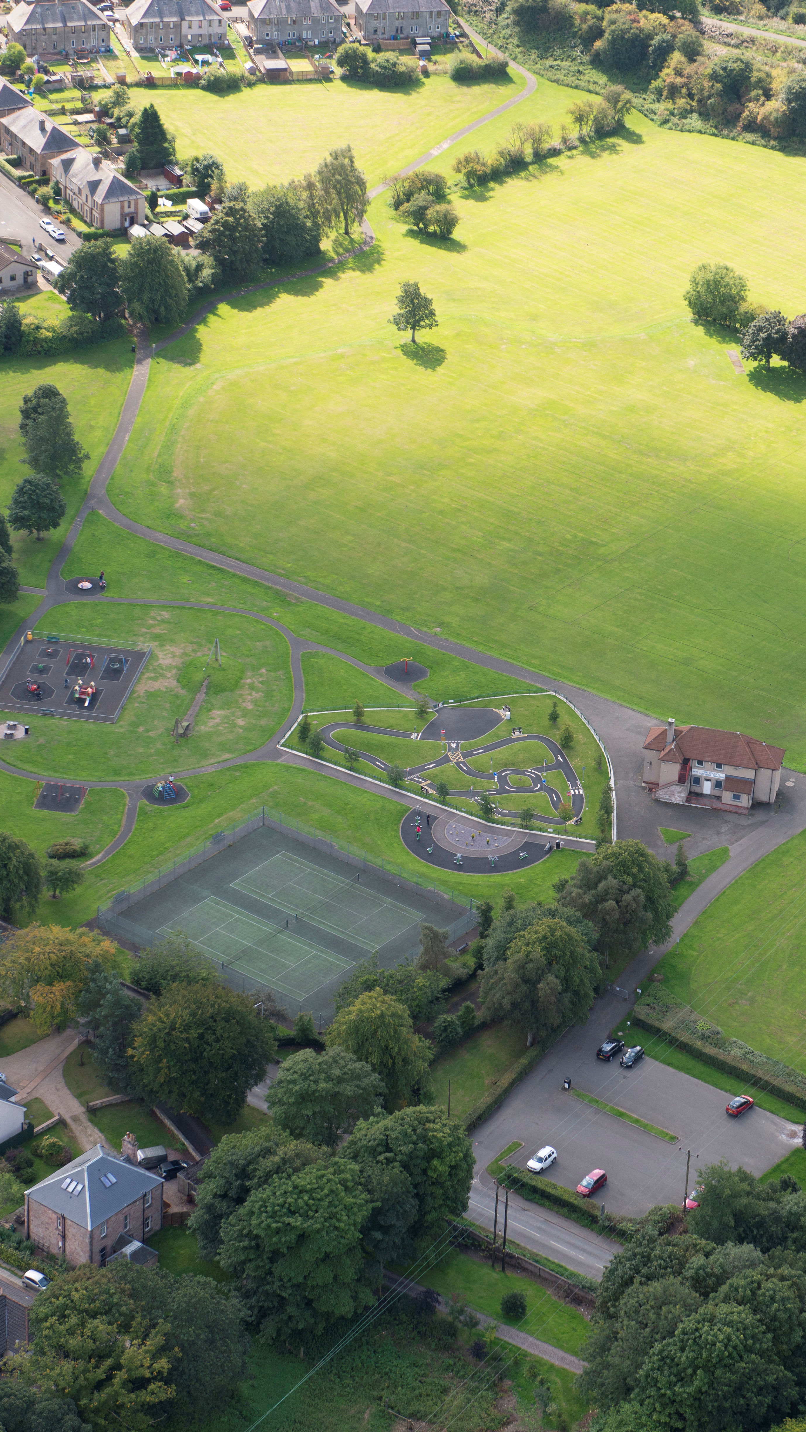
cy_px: 712
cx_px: 539
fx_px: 3723
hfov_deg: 12.3
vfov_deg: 21.8
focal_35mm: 98
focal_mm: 62
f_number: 5.6
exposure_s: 1/640
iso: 400
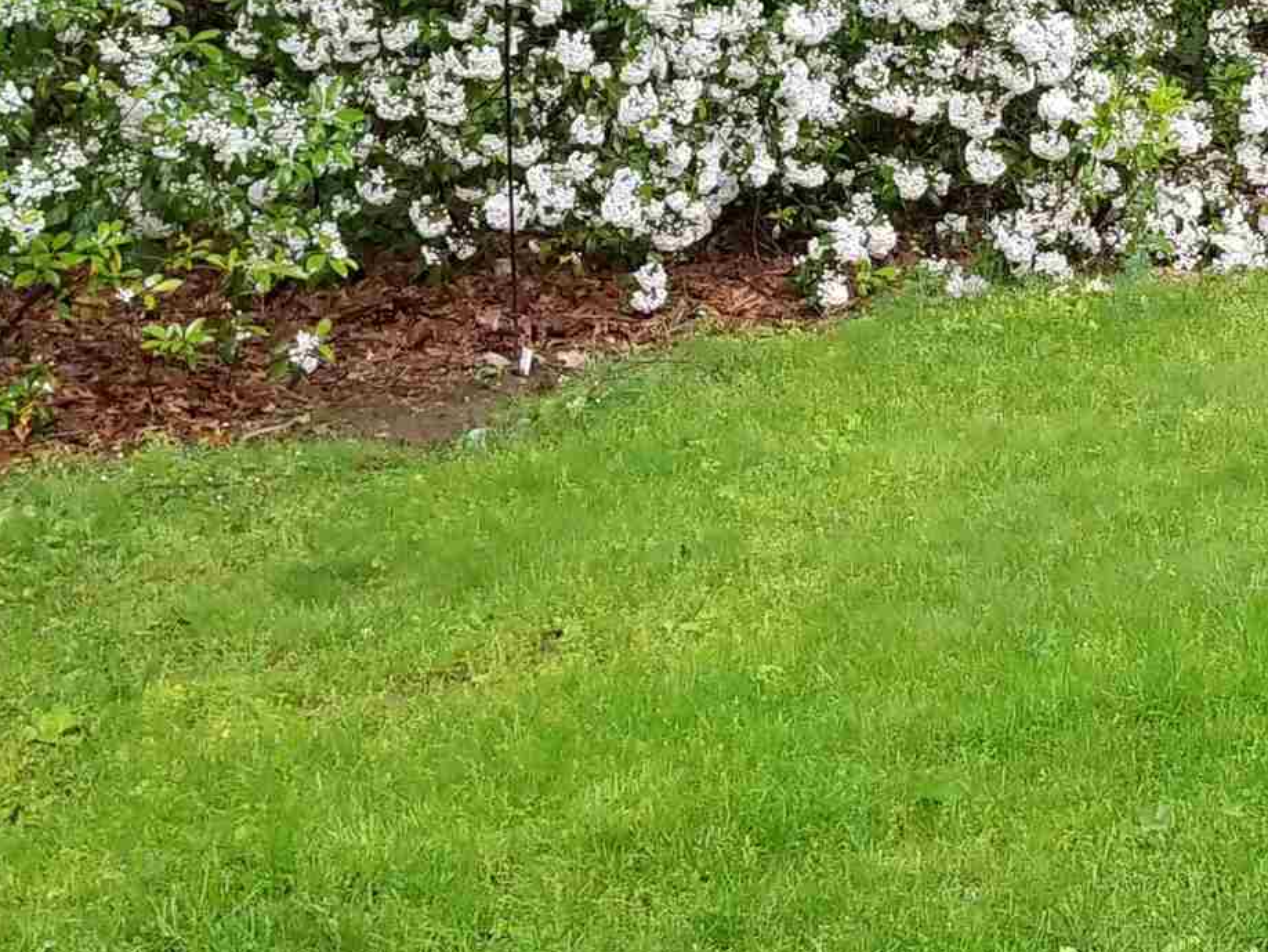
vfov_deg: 16.7
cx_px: 916
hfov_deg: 22.3
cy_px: 76
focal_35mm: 87
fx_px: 3188
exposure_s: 1/60
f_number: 1.7
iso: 160
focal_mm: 4.25
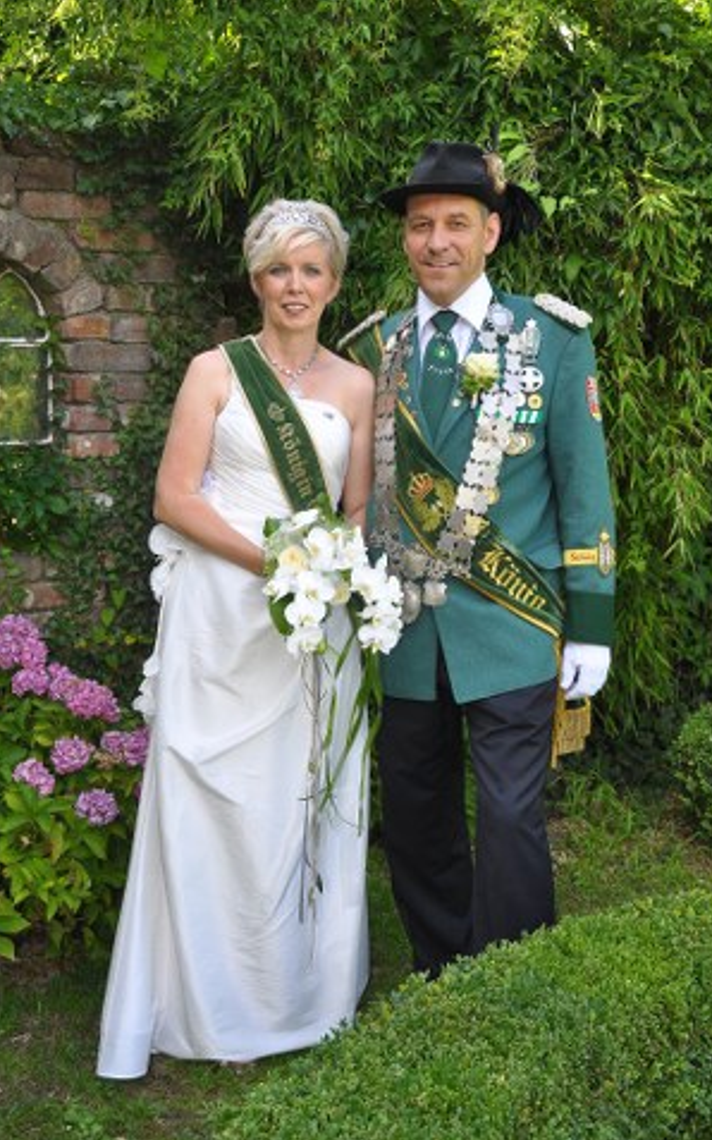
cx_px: 355
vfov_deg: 46.2
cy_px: 571
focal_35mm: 43
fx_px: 1335
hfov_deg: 29.9
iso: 200
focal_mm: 28
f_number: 5.6
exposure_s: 1/125
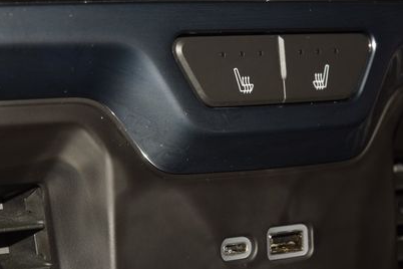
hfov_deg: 12.3
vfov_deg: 8.2
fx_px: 1869
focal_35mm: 167
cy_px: 81
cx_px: 238
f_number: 8
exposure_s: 1/125
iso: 100
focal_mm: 70
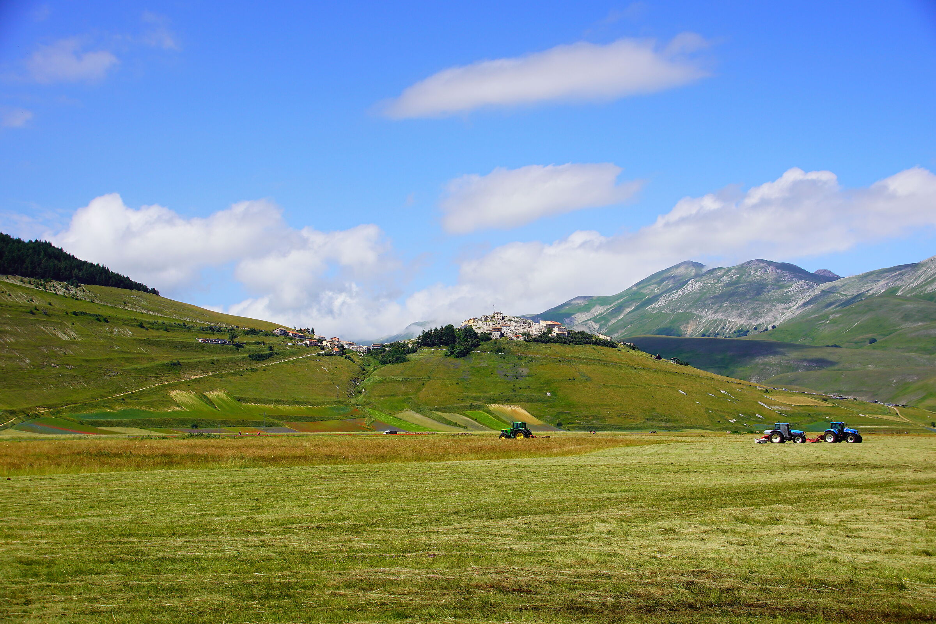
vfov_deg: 25.8
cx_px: 468
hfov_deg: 37.9
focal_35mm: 52
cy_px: 312
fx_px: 1365
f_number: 8
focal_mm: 35
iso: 100
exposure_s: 1/350
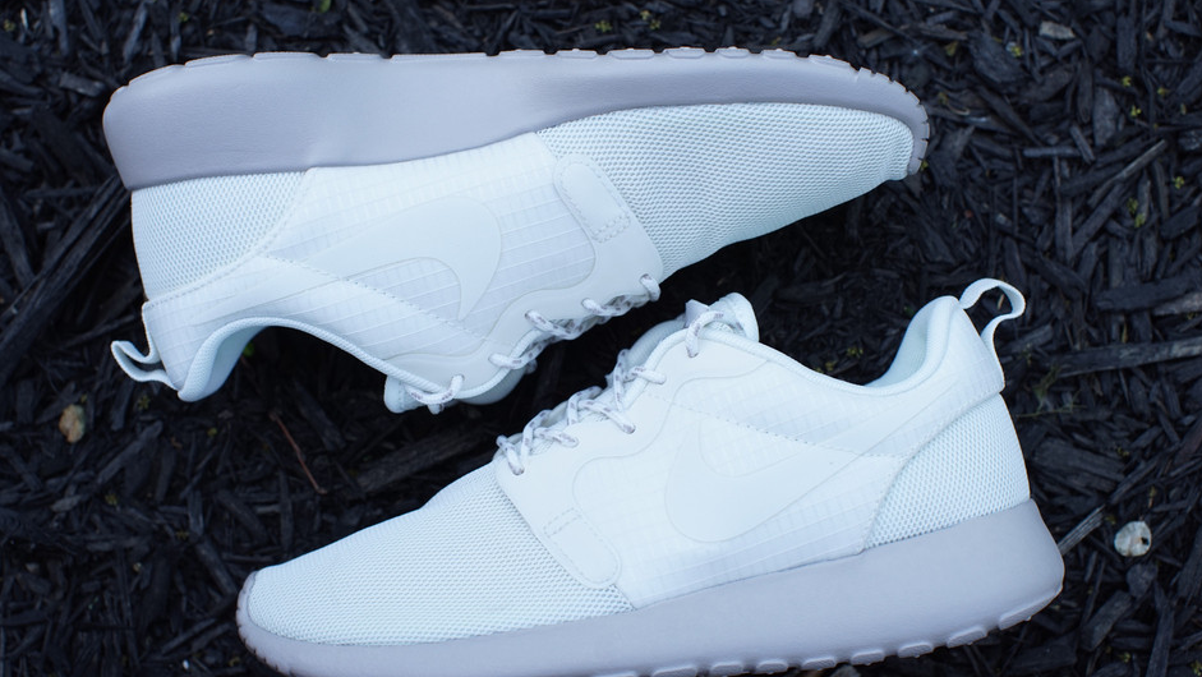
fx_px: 1817
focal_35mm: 57
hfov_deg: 36.6
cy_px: 347
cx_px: 572
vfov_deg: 21.1
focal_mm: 50
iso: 100
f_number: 5.6
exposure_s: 1/125
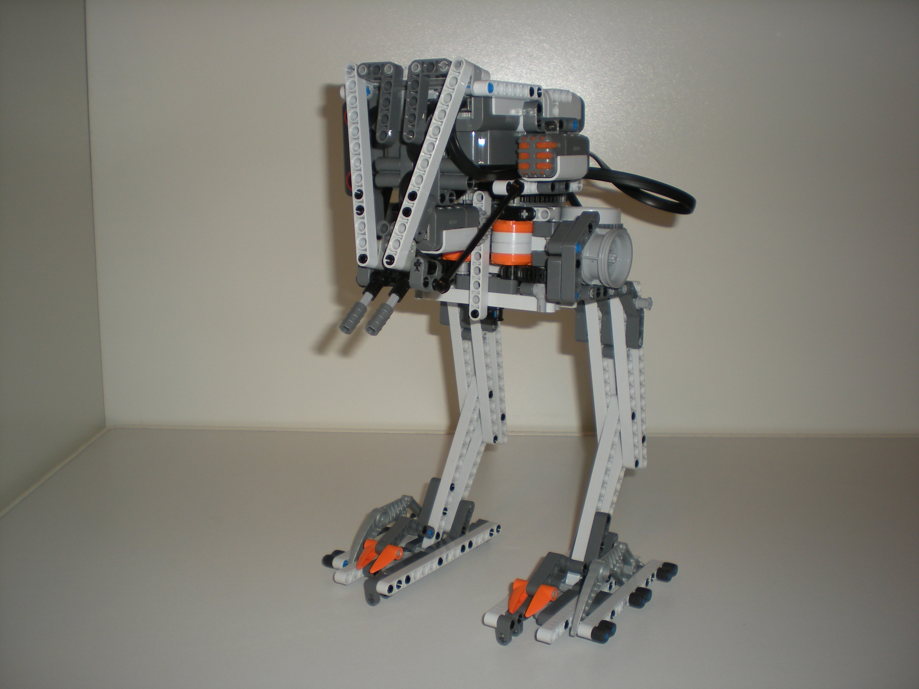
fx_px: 1009
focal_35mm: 38
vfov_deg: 37.7
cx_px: 460
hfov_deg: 49.0
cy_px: 344
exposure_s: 1/60
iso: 64
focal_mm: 6.3
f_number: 3.1
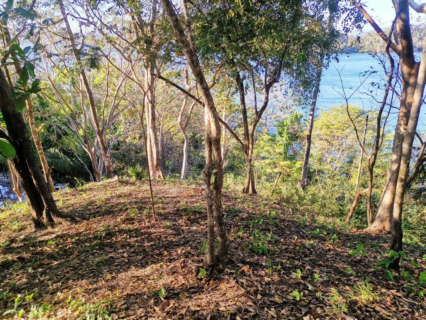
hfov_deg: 67.3
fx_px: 320
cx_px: 213
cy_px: 160
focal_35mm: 26
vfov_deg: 53.1
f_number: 1.8
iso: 50
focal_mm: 4.75
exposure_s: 1/470
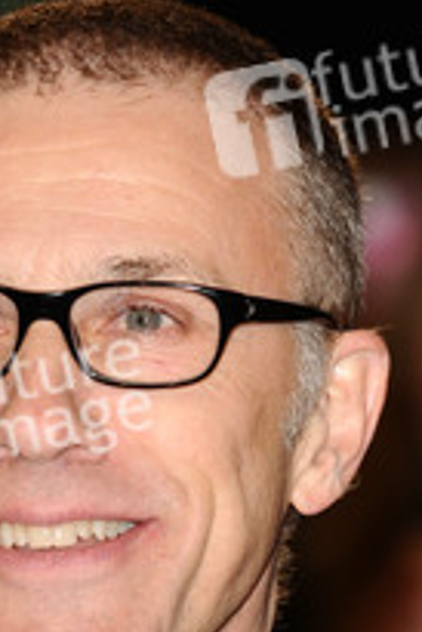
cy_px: 567
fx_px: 7951
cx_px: 85
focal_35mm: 453
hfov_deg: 3.0
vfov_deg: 4.5
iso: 320
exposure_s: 1/200
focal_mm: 155
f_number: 4
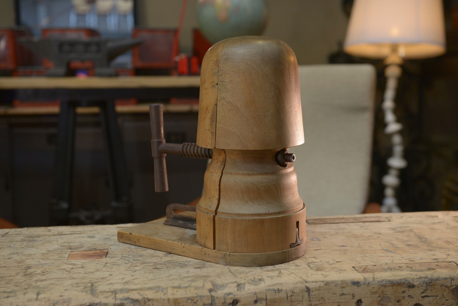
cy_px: 153
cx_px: 229
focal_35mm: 52
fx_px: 662
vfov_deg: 26.0
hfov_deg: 38.2
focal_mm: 52
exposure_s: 1/50
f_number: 4.5
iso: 500
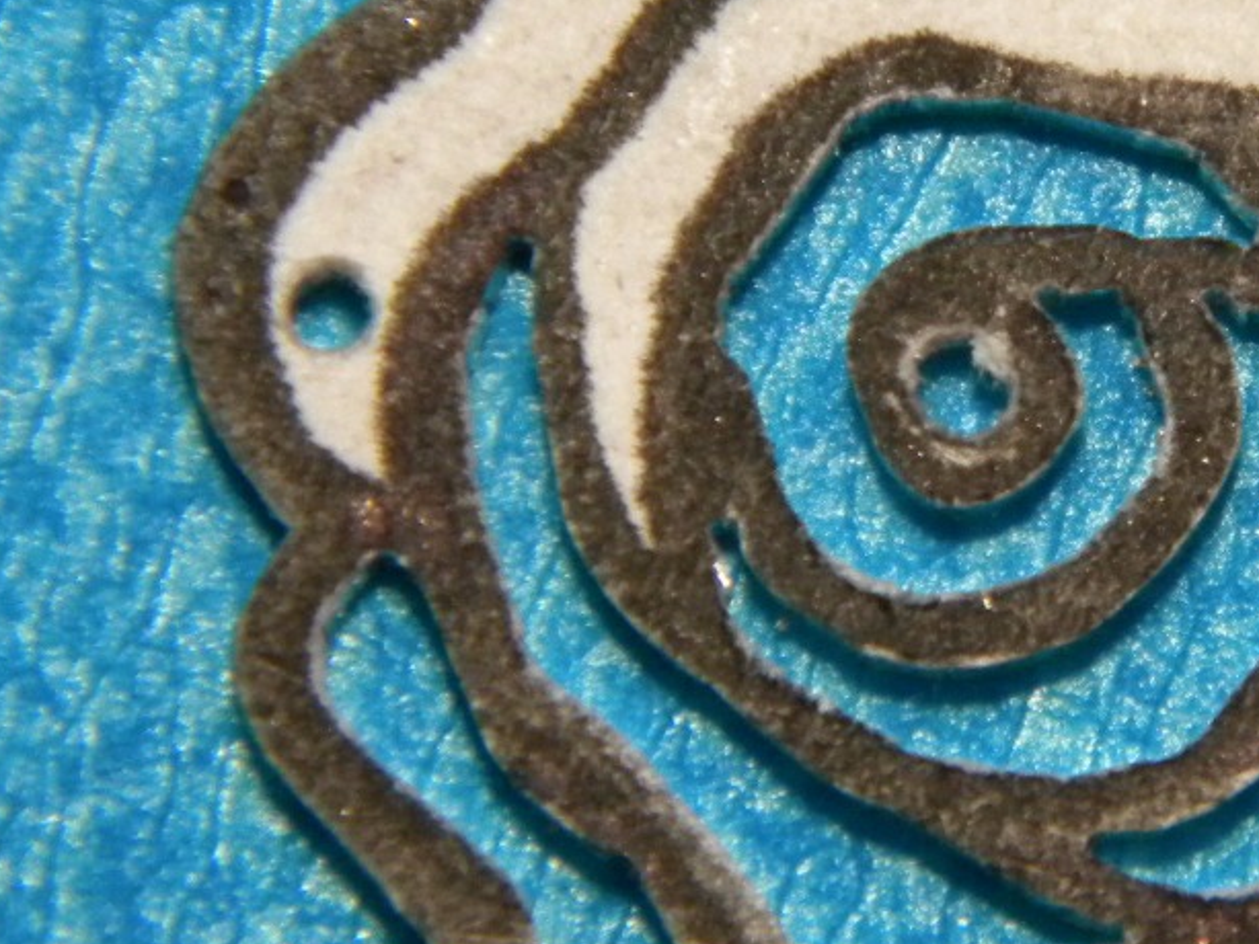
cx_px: 1222
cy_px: 404
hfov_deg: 10.1
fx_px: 7094
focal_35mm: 195
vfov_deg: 7.6
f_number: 9
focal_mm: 15.1
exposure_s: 1/30
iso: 400
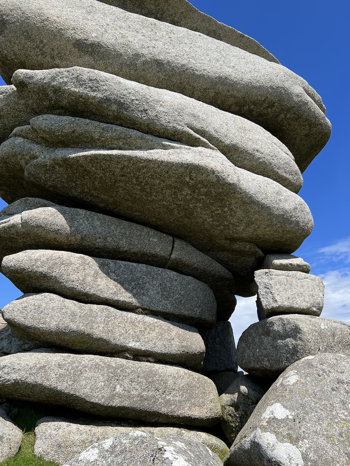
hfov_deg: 53.1
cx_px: 175
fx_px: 351
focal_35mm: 26
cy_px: 233
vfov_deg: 67.3
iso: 50
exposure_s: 1/2994
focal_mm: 5.7
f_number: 1.5
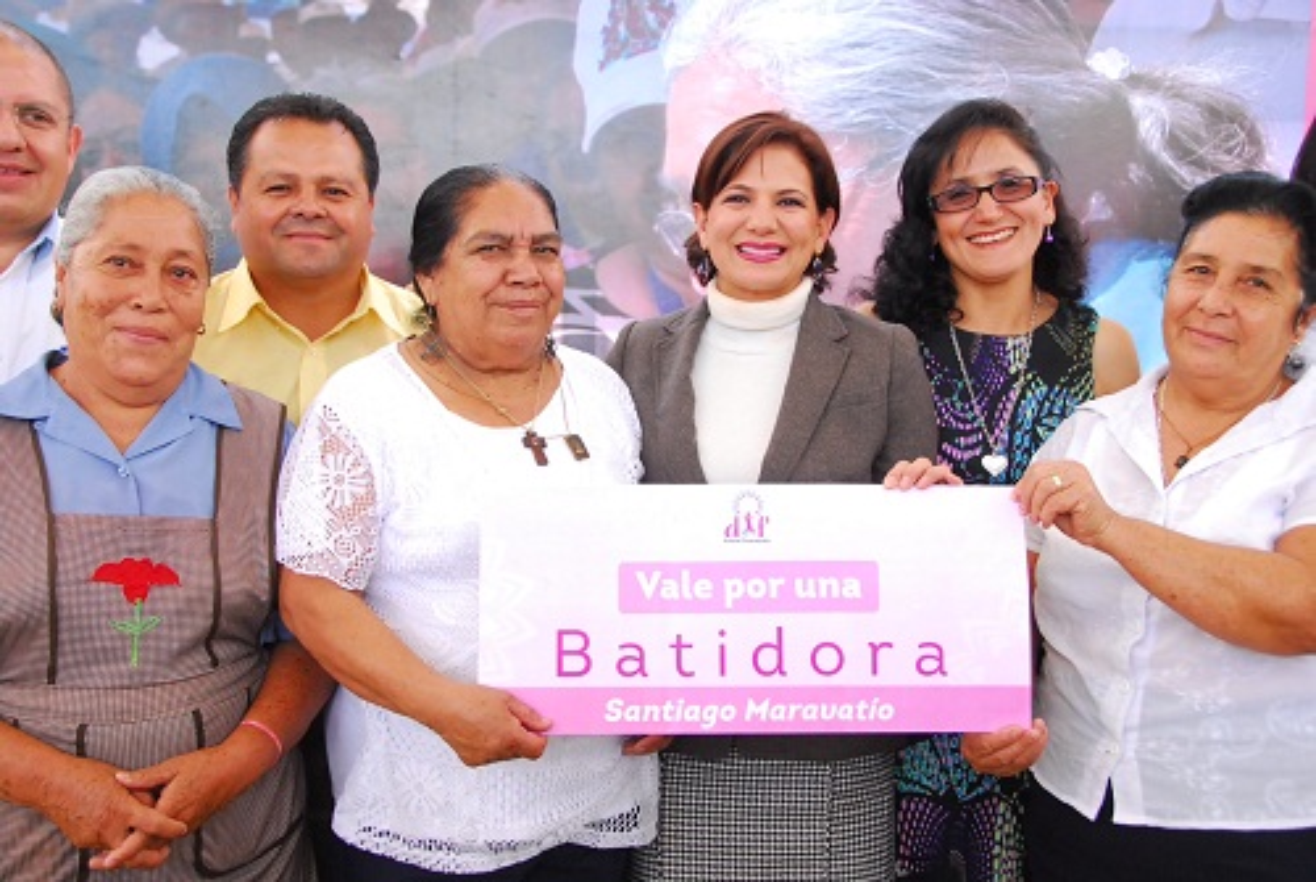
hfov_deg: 49.5
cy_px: 441
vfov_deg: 34.3
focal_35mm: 39
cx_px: 658
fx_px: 1428
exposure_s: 1/320
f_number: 4
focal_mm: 26
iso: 800
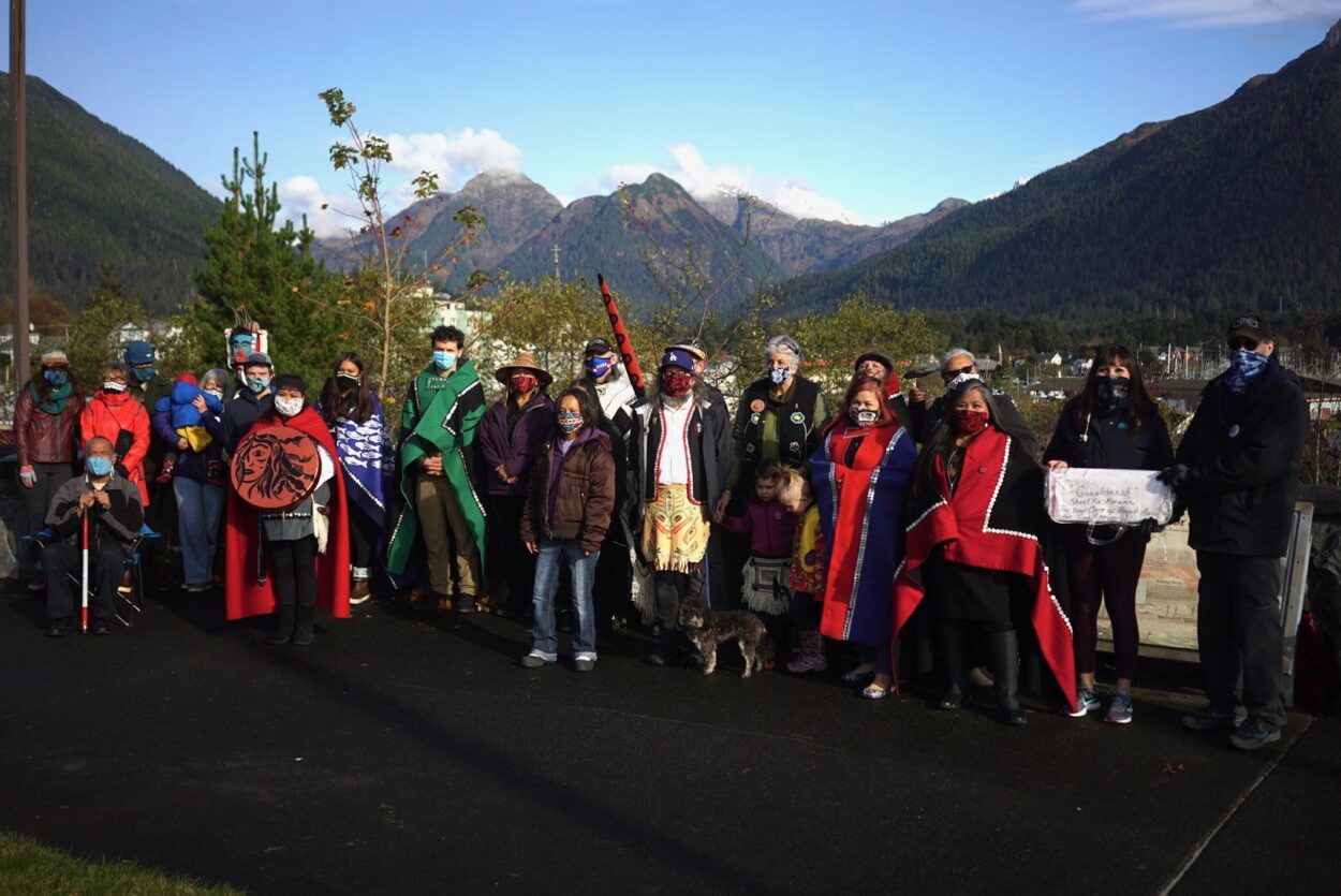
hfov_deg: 54.4
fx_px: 1304
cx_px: 670
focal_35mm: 35
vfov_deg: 37.9
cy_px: 448
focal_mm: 35
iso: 100
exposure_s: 1/3200
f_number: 2.8
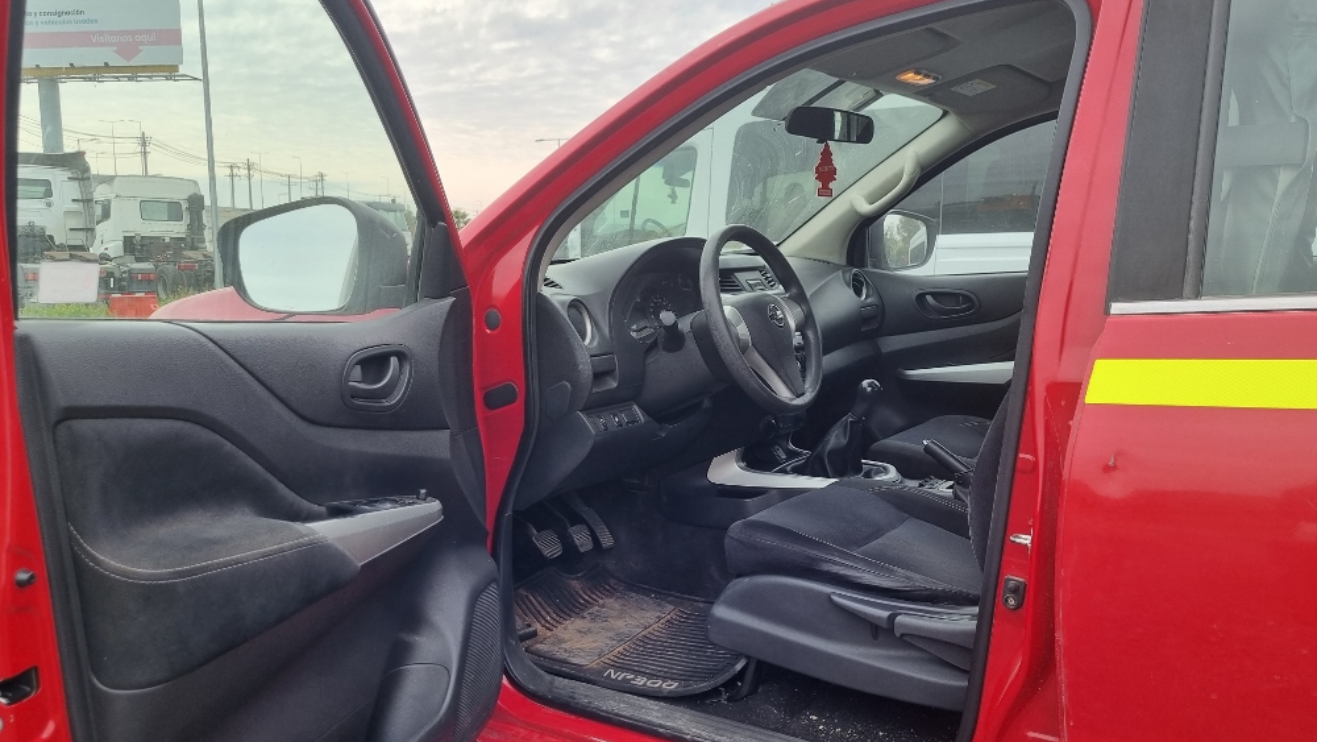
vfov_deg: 40.2
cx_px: 649
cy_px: 411
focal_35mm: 29
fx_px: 1013
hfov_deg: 66.1
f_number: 1.8
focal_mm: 5.4
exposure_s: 1/958
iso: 50
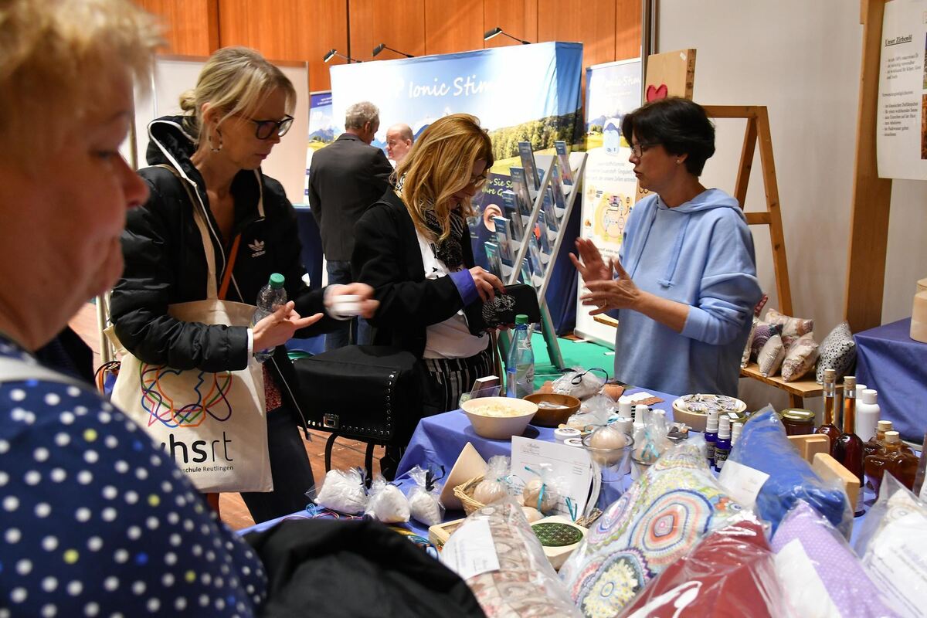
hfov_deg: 53.1
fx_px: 927
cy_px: 309
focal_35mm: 36
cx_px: 464
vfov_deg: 36.9
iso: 2000
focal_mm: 24
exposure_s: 1/50
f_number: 4
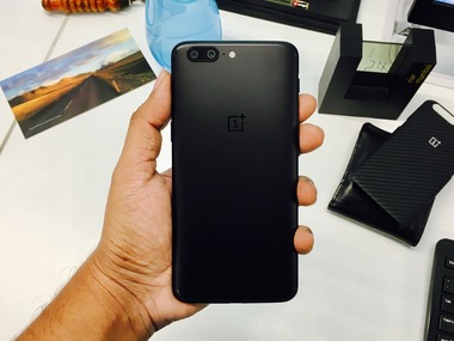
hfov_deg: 61.7
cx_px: 227
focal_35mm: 29
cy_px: 170
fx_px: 380
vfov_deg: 48.2
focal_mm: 4.15
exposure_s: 1/33
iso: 32
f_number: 2.2
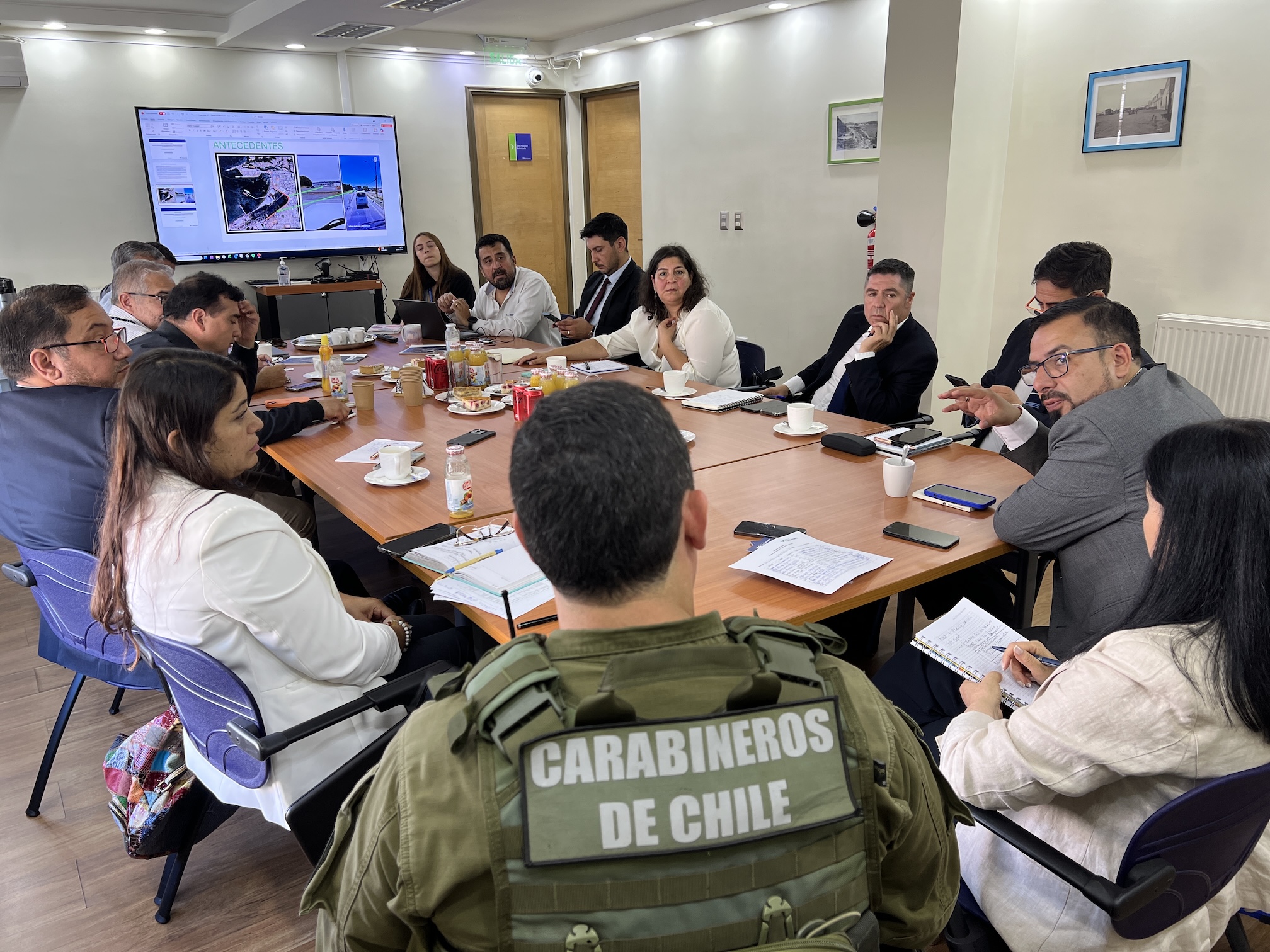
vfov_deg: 53.1
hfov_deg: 67.3
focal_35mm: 26
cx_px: 635
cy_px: 476
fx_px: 954
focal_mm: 5.7
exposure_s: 1/120
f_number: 1.5
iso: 64
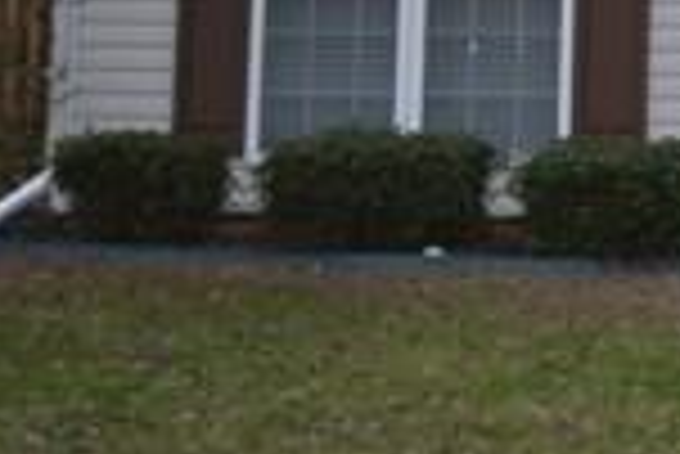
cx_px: 1324
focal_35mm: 140
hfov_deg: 12.9
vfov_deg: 9.5
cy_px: -272
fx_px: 2647
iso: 280
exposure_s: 1/125
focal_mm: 22
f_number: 4
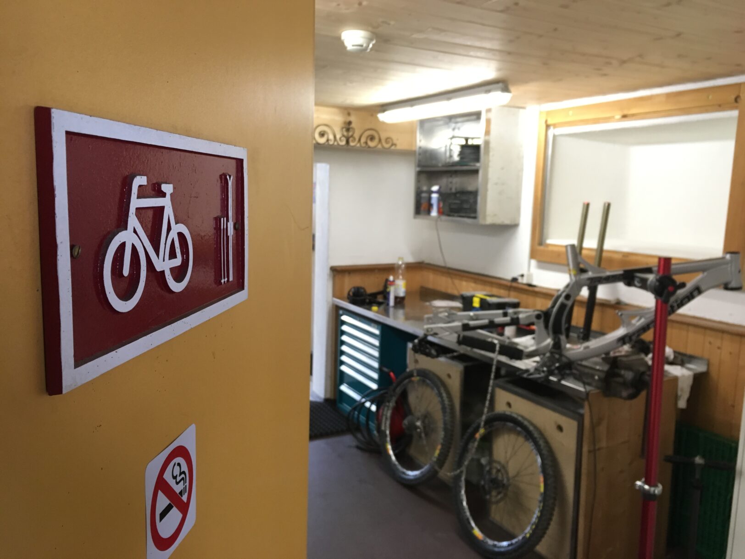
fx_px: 624
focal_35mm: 29
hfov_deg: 61.7
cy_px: 280
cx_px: 372
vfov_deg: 48.2
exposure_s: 1/33
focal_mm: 4.15
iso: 160
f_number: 2.2
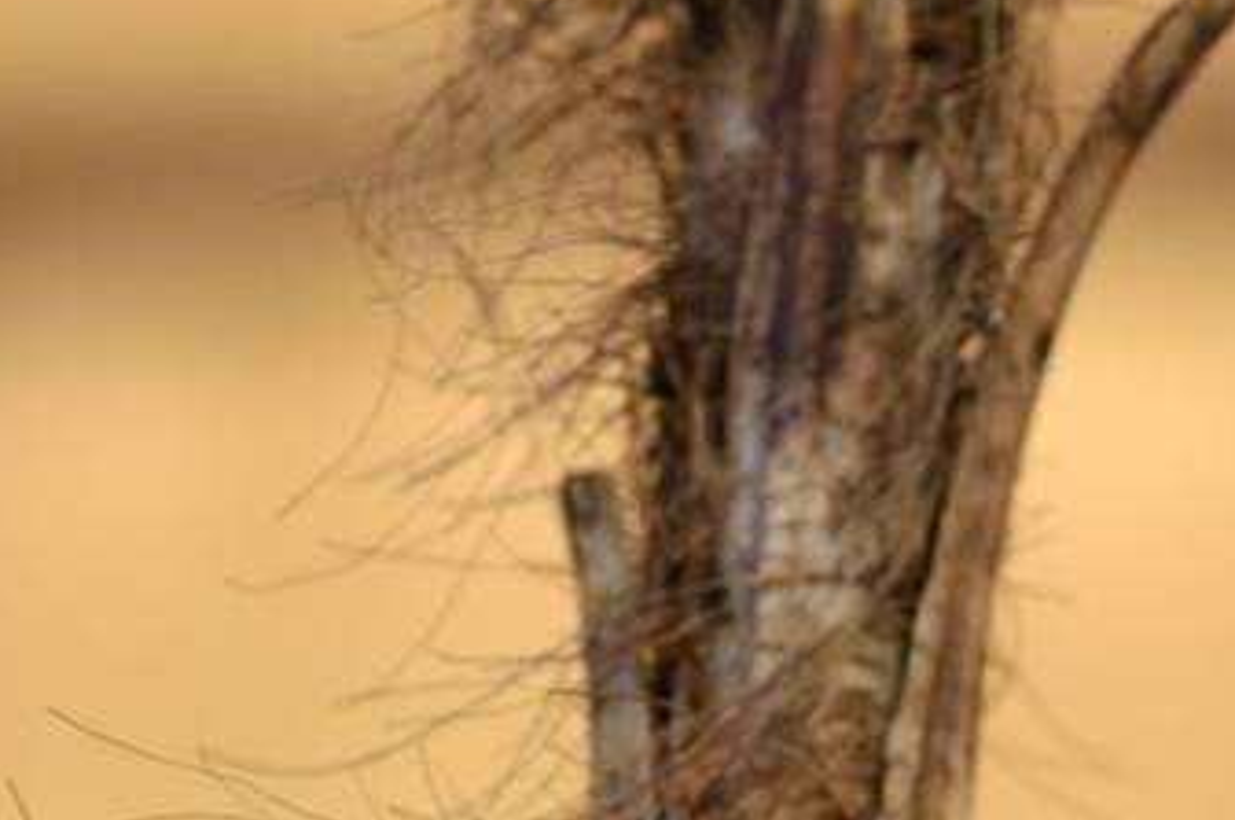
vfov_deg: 1.6
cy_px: 1714
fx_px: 29837
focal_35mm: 871
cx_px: 1253
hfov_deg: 2.4
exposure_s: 1/125
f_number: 5.6
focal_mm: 122
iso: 320
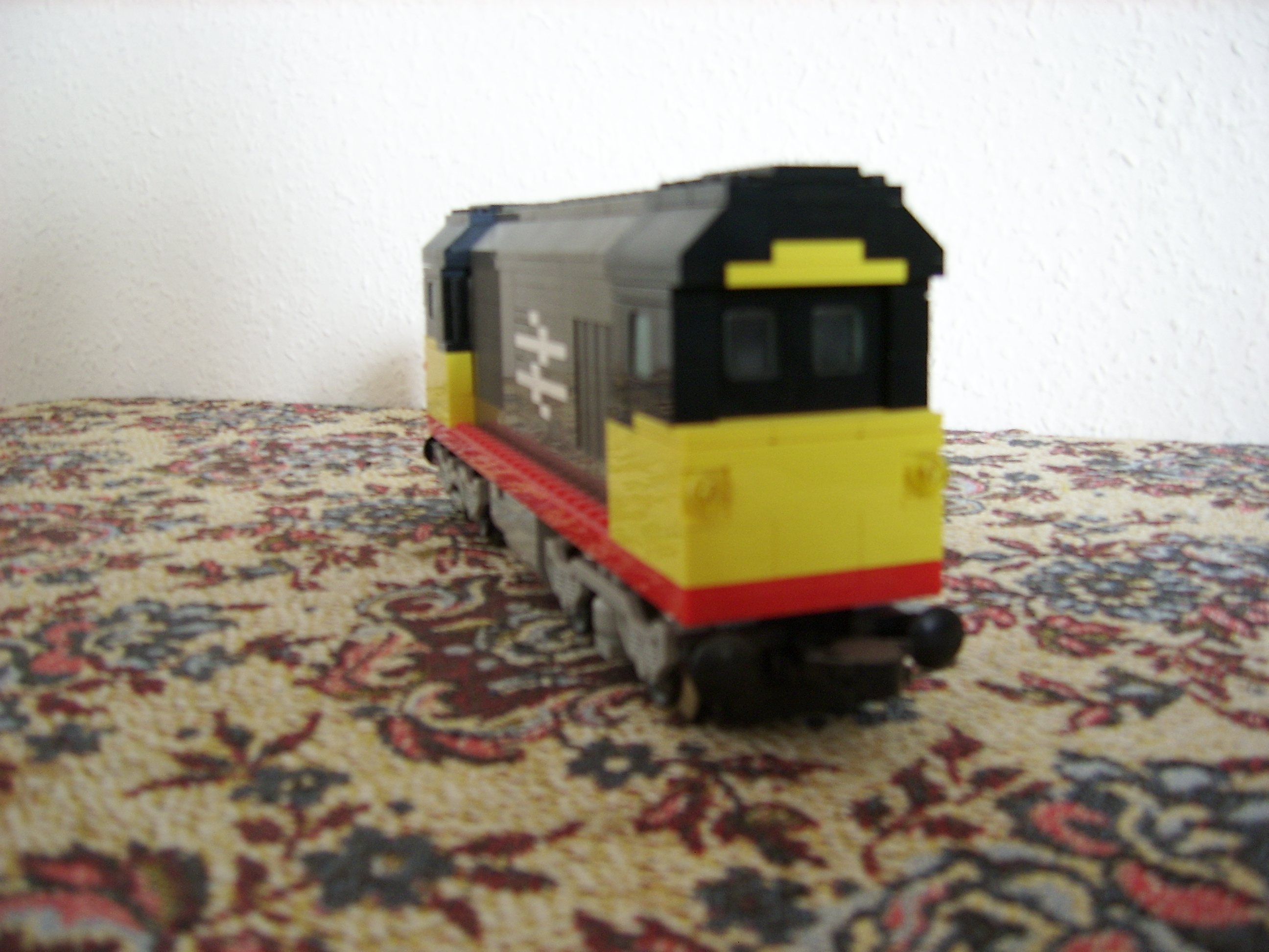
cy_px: 476
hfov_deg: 52.6
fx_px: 1283
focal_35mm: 35
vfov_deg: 40.7
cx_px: 634
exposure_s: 1/5
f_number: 2.8
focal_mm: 5.95
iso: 100
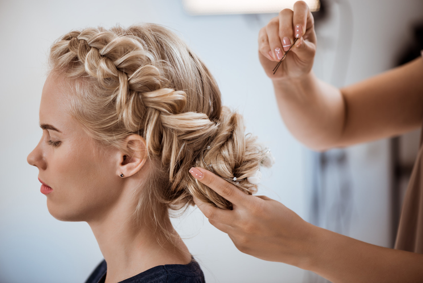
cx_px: 212
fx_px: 1234
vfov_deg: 13.1
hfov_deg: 19.4
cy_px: 142
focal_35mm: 105
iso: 100
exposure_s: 1/200
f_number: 3
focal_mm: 105
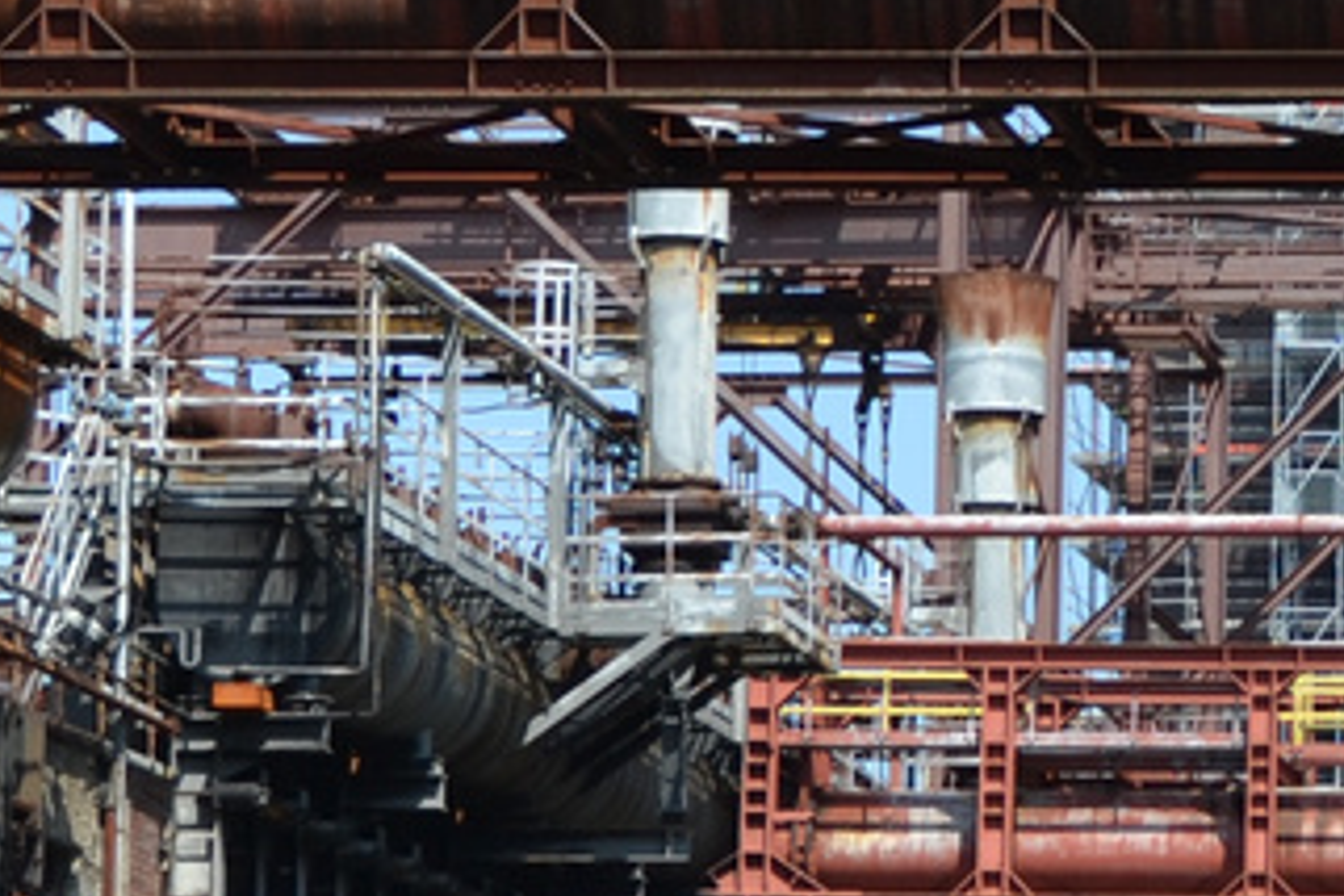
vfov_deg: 5.7
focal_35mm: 242
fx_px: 9034
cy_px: 808
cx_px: 2077
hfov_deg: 8.3
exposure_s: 1/250
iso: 100
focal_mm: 32
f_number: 5.6
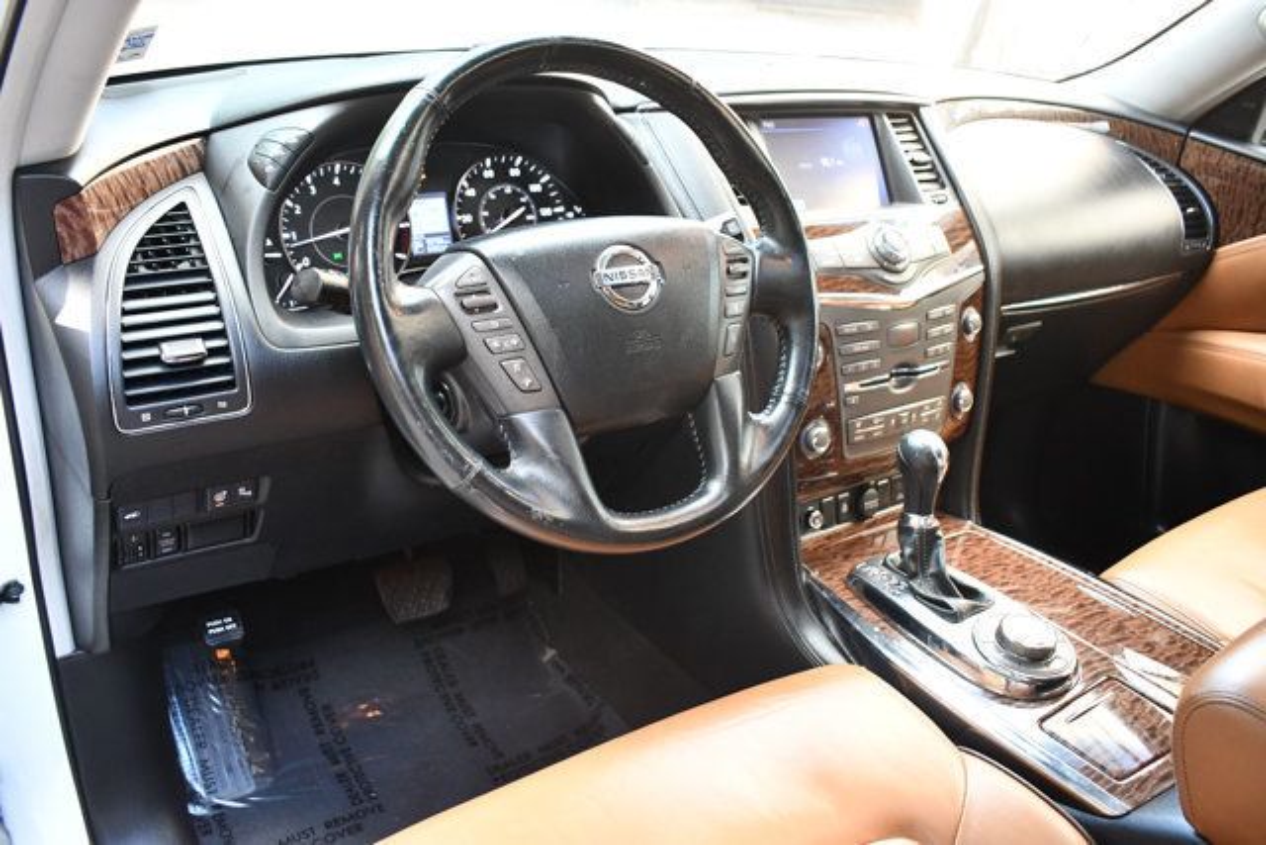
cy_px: 422
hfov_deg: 61.9
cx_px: 633
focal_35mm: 30
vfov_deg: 43.6
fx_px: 1055
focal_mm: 20
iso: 1800
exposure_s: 1/125
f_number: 3.8
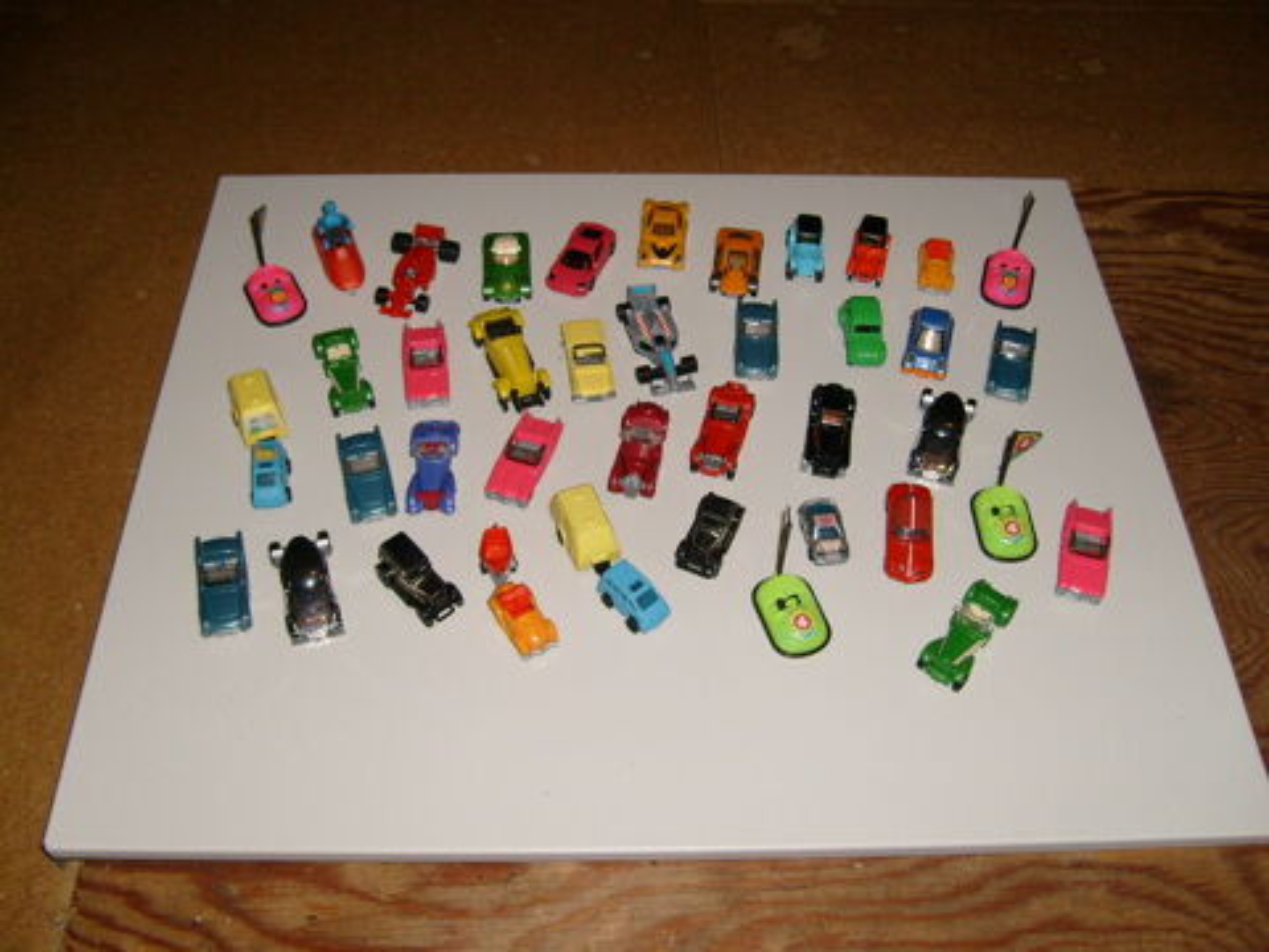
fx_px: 1283
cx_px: 634
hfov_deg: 52.6
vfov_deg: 40.7
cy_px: 476
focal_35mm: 35
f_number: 2.8
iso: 100
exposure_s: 1/45
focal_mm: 5.8
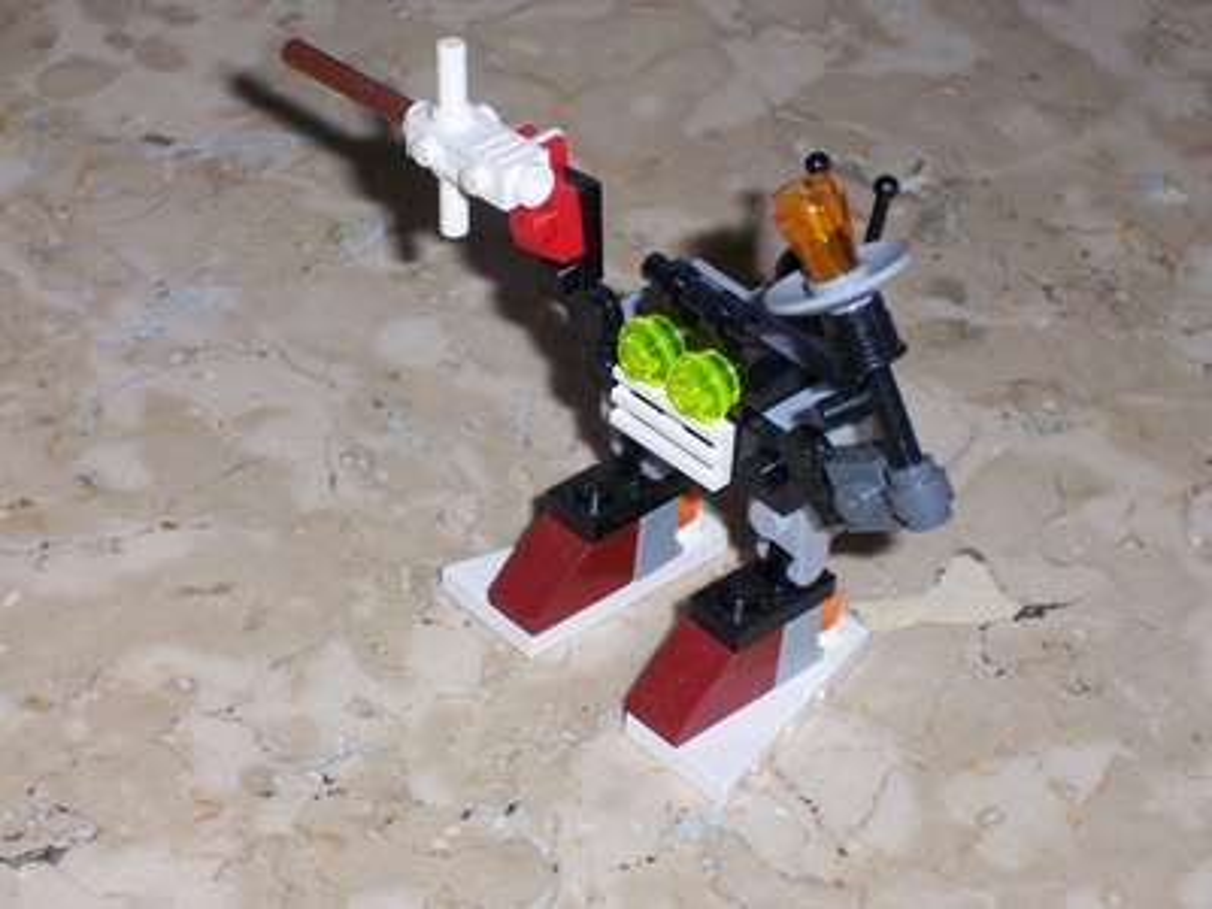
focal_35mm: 108
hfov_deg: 18.2
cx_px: 606
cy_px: 454
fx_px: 3781
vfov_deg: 13.7
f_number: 4.8
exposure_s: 1/125
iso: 200
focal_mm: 18.6
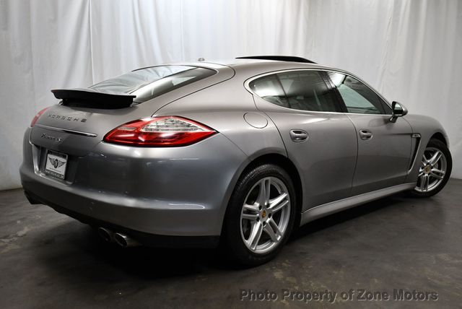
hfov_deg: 53.1
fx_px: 462
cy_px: 154
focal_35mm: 36
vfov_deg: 36.9
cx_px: 231
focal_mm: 18
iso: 800
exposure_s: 1/160
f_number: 3.5
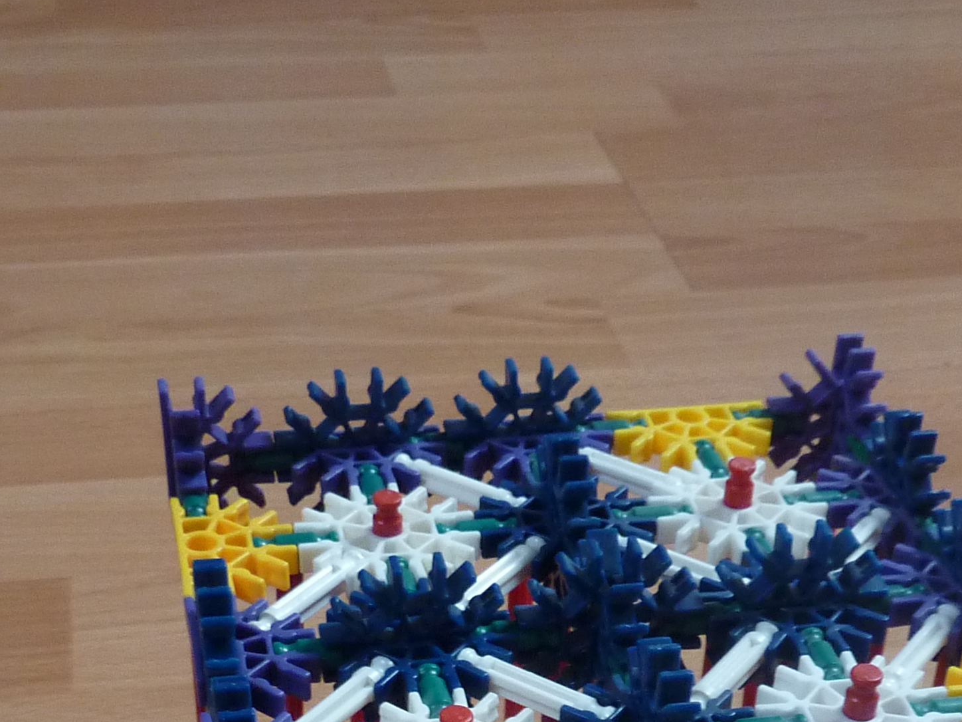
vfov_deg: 21.4
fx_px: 1751
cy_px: 893
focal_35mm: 63
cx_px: 531
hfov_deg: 30.7
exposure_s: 1/30
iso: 250
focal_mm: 4.1
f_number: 3.3
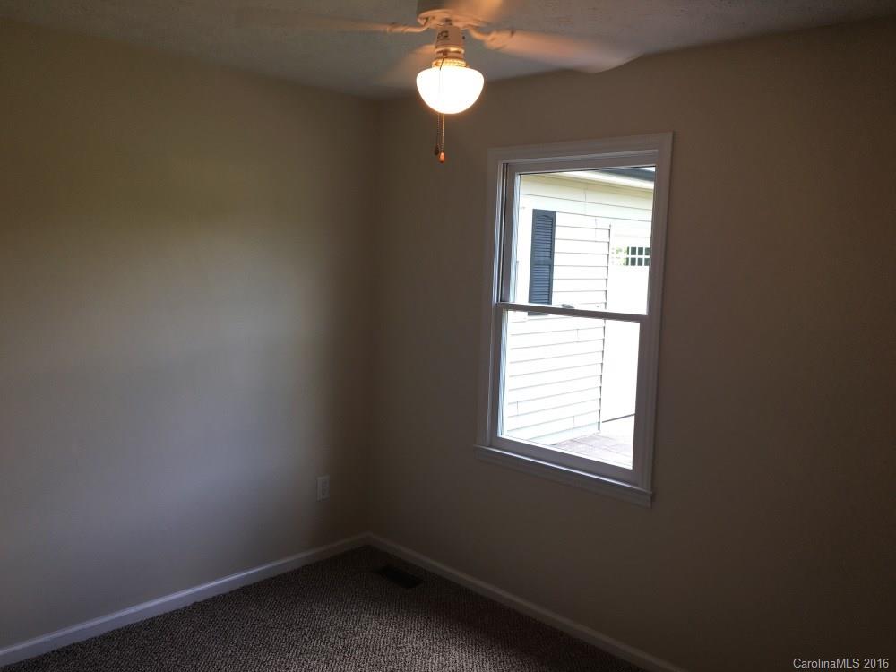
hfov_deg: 61.7
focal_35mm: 29
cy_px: 336
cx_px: 448
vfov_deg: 48.2
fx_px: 751
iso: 25
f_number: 2.2
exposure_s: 1/60
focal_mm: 4.15
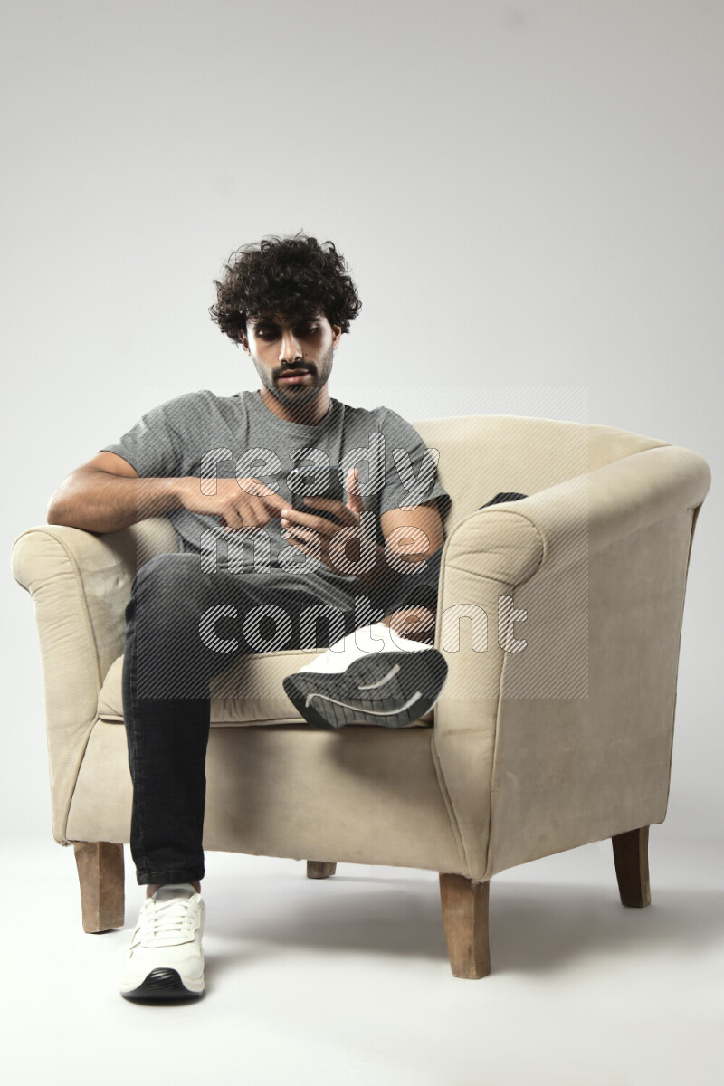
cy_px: 543
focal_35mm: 36
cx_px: 362
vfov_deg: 53.1
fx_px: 1086
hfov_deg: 36.9
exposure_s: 1/125
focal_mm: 36
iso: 400
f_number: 5
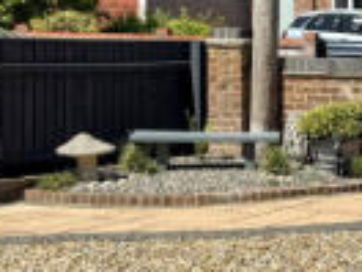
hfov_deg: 17.7
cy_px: 111
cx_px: 429
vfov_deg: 14.0
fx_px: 1109
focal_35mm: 106
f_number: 1.78
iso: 80
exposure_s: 1/6173
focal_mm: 6.76
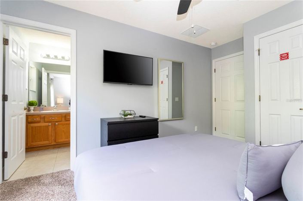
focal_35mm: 17
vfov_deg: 70.4
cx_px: 152
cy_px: 100
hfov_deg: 93.3
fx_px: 143
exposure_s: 1/15
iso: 1000
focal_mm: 17
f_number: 13
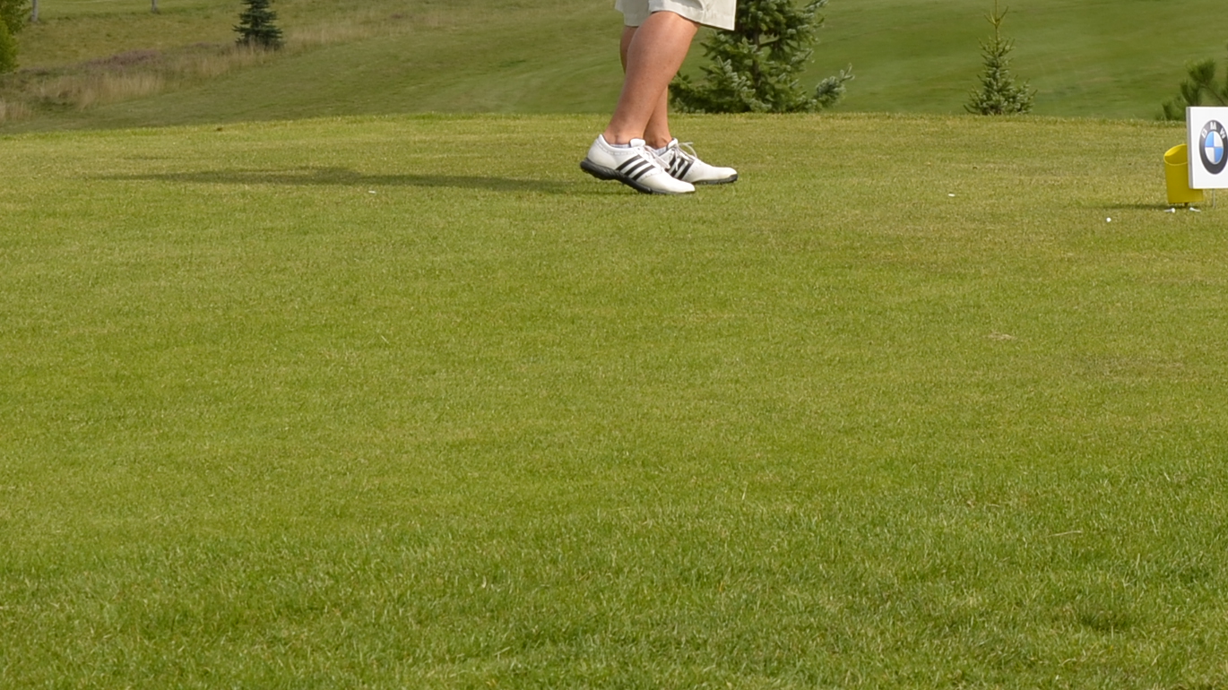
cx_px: 624
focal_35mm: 190
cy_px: -249
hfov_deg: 11.3
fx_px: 6199
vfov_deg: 6.3
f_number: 8
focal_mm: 45
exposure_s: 1/250
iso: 100
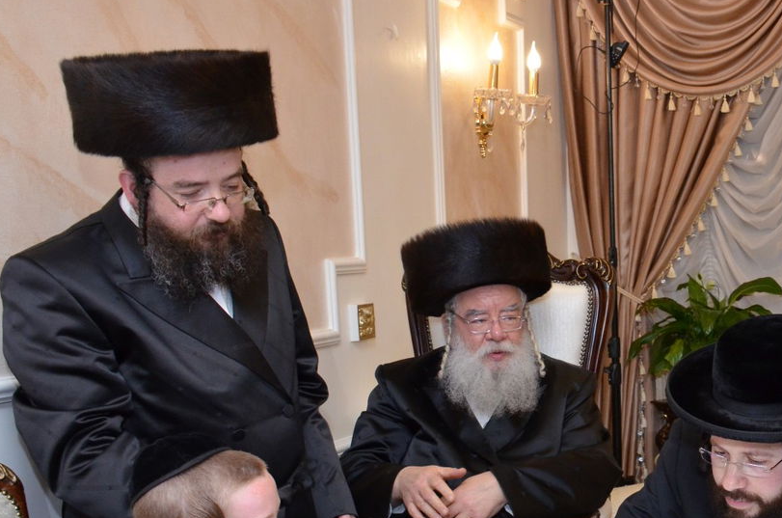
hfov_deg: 33.7
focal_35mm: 57
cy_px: 443
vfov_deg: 23.2
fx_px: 1235
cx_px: 663
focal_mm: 22
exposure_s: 1/125
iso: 1600
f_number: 6.3
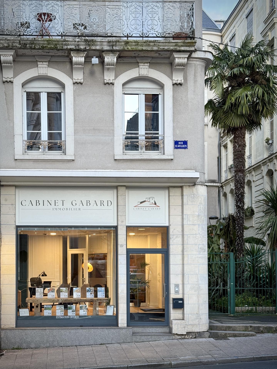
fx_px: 512
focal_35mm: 48
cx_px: 138
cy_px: 184
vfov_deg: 39.7
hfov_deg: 30.3
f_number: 1.78
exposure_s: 1/102
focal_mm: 6.76
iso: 100
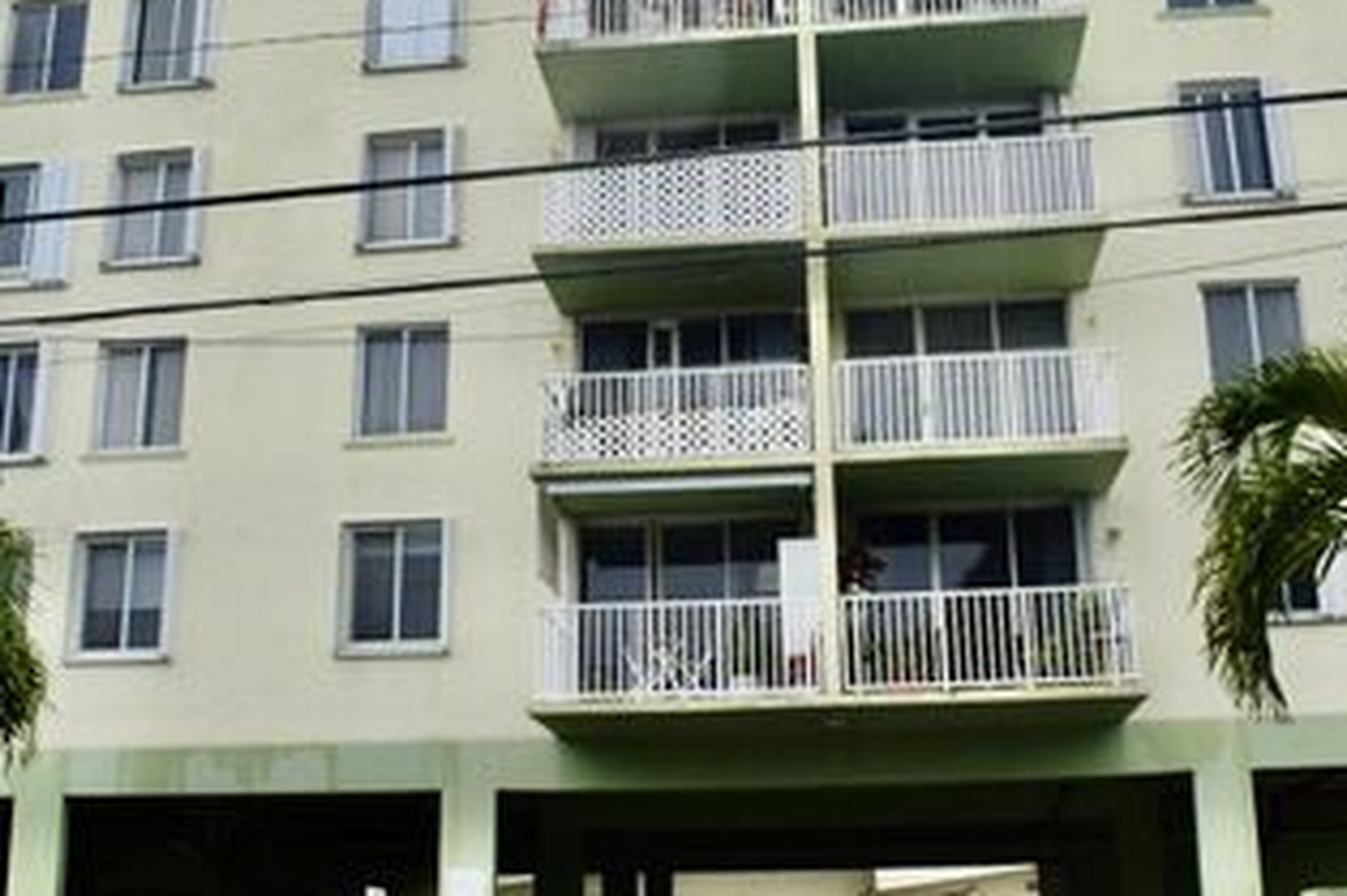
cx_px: 656
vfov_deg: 31.1
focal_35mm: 43
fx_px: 1608
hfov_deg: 45.4
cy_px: 478
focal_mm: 18
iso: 100
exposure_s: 1/125
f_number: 8
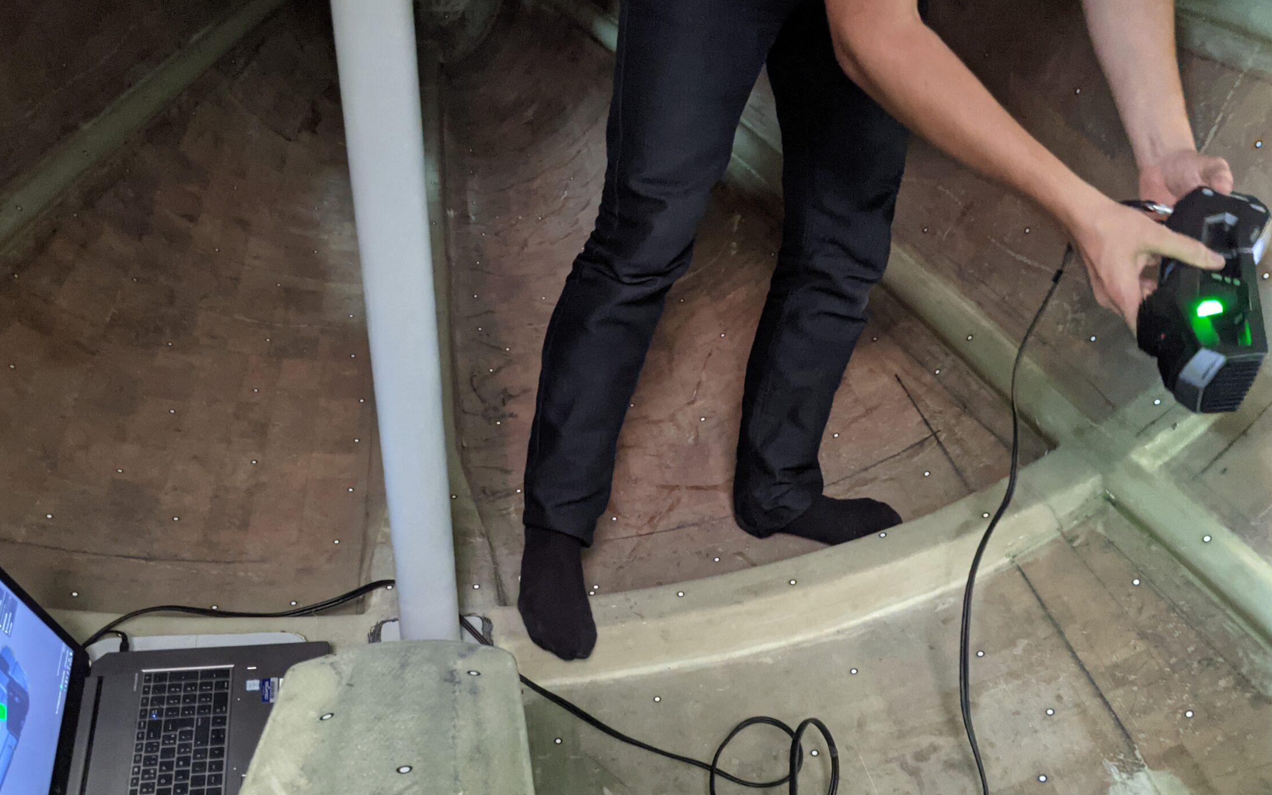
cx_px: 591
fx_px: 1144
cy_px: 527
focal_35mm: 33
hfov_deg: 58.1
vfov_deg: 37.9
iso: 685
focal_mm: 4.44
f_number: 1.8
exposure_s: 1/33.3
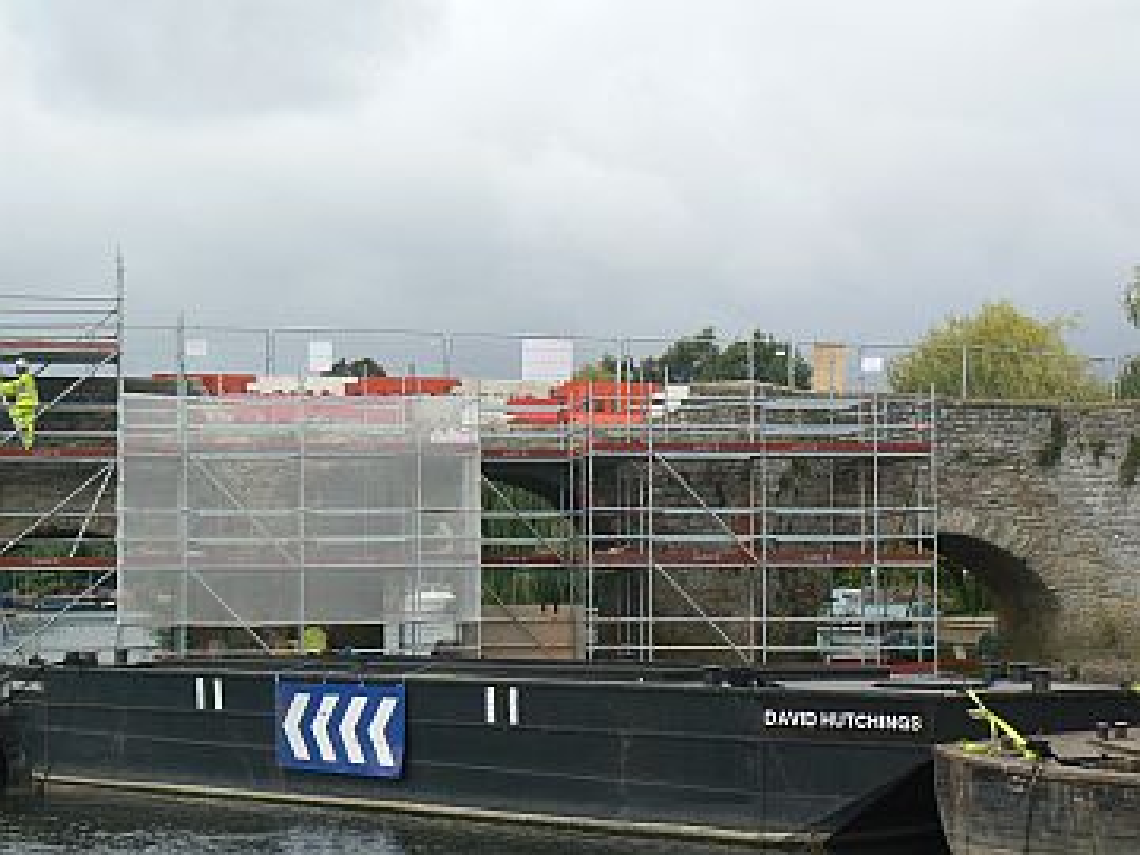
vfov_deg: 17.2
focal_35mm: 86
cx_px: 570
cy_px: 428
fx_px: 2832
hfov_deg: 22.8
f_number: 5.6
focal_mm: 14.3
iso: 80
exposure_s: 1/400
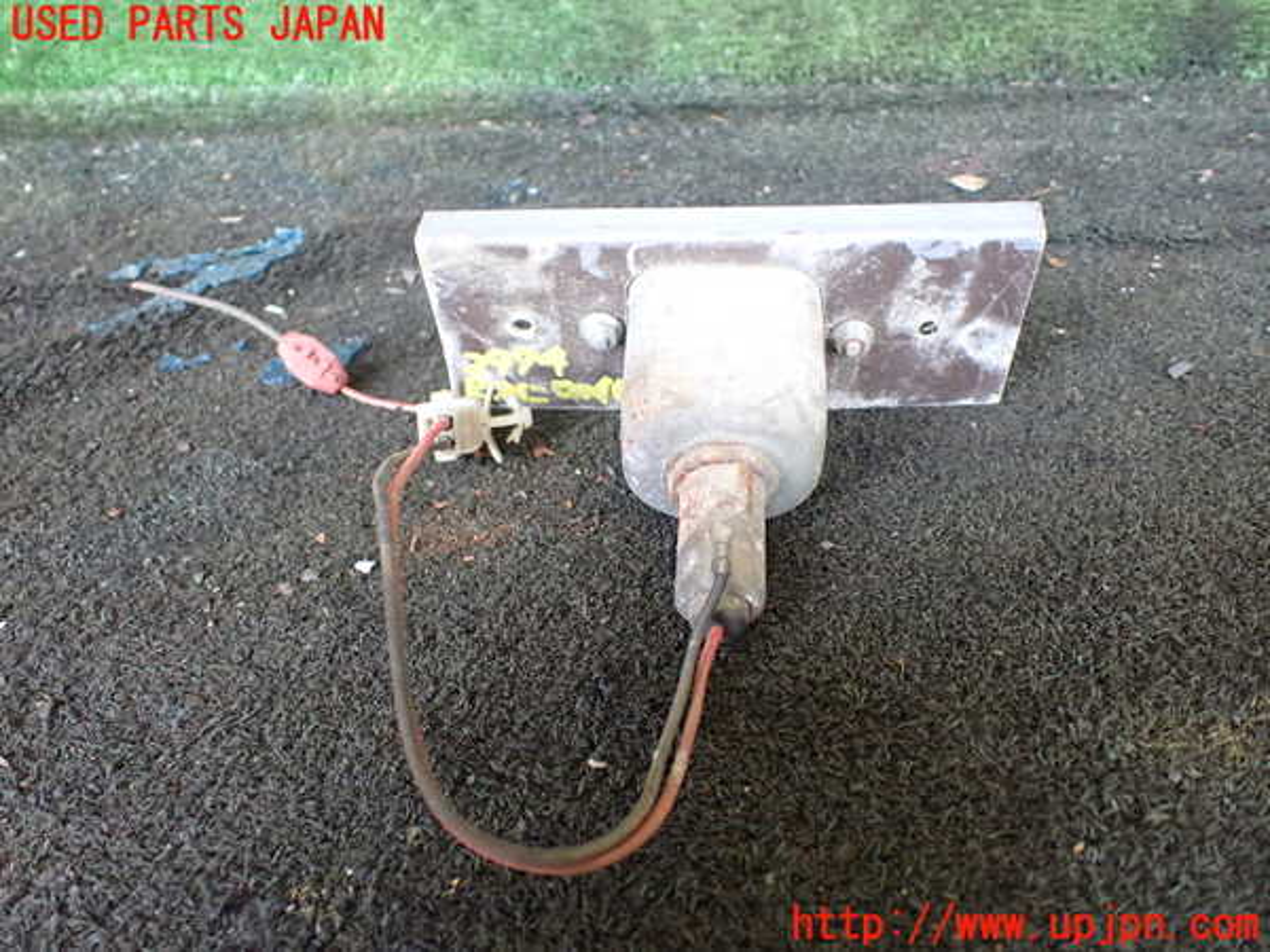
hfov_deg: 60.0
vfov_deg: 46.8
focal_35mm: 30
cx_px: 635
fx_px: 1101
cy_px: 476
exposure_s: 1/125
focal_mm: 5.4
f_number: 2.3
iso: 800
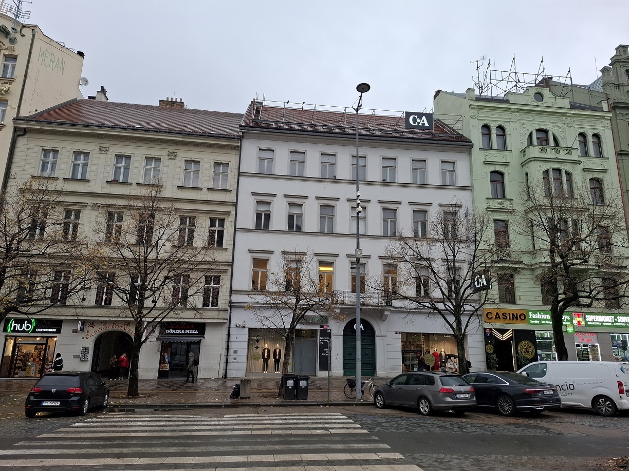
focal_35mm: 23
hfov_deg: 73.9
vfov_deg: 58.9
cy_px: 236
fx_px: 418
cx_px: 314
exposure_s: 1/184
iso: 50
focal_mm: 5.54
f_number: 1.8
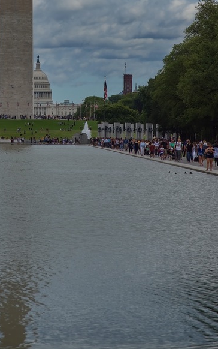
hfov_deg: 4.9
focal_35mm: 269
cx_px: 42
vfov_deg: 7.8
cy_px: 48
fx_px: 2556
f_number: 10
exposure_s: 1/400
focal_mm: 120
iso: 100
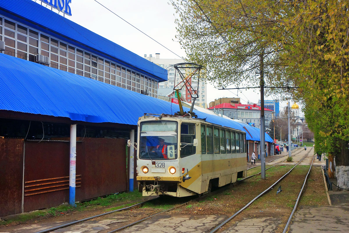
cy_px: 116
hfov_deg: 39.6
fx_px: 485
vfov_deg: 27.0
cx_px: 174
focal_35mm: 50
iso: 250
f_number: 3.2
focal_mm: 18.66
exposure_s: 1/500
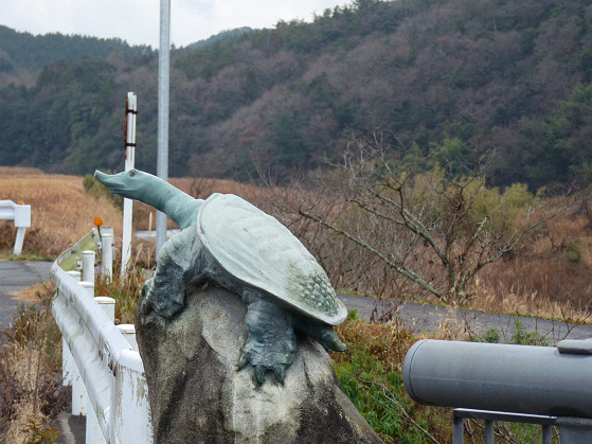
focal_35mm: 122
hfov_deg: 16.2
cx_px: 296
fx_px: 2086
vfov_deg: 12.1
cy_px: 226
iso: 100
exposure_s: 1/50
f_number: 3.6
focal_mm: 20.8
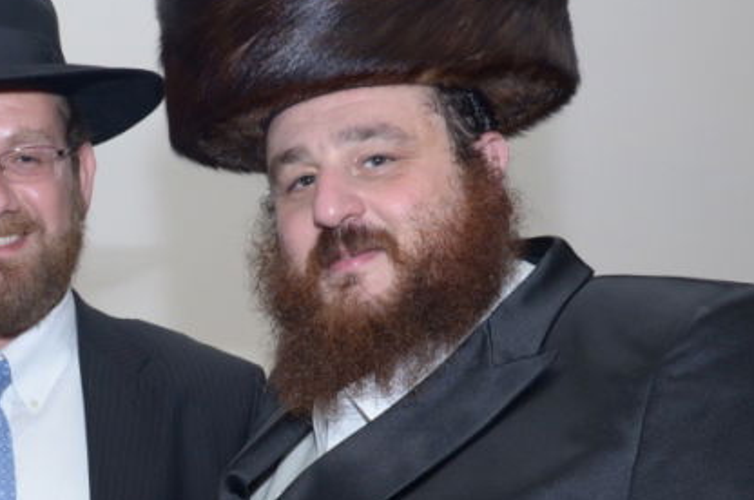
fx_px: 1929
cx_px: 125
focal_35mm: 92
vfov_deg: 14.7
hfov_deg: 21.8
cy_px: 399
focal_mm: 25
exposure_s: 1/160
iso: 800
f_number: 5.6
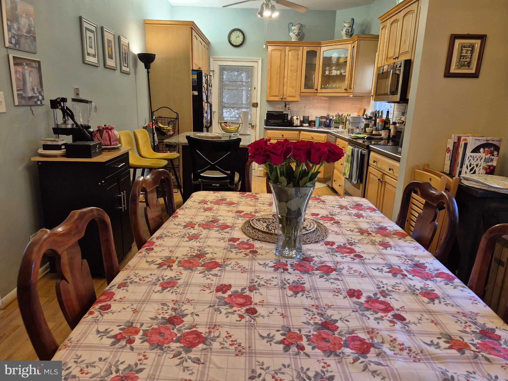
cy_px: 190
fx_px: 338
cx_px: 254
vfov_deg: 58.9
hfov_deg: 73.9
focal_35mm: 23
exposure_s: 1/120
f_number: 1.8
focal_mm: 5.4
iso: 250
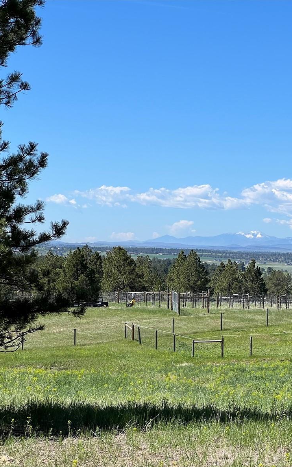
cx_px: 294
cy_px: 236
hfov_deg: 11.8
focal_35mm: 110
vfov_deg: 18.9
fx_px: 1400
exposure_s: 1/742
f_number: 2.8
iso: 32
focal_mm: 9
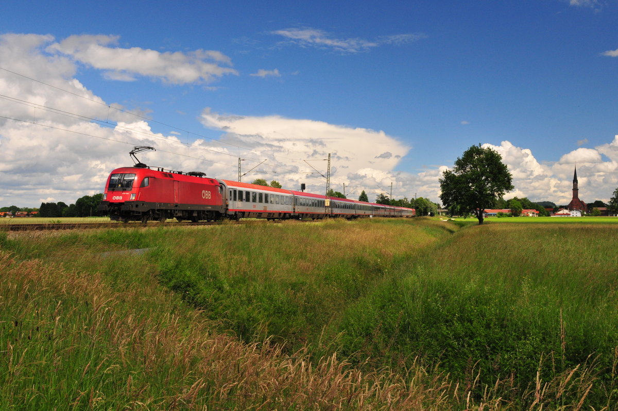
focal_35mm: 40
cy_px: 206
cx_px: 309
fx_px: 694
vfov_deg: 32.9
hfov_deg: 48.0
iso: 640
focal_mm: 27
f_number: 10
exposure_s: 1/640
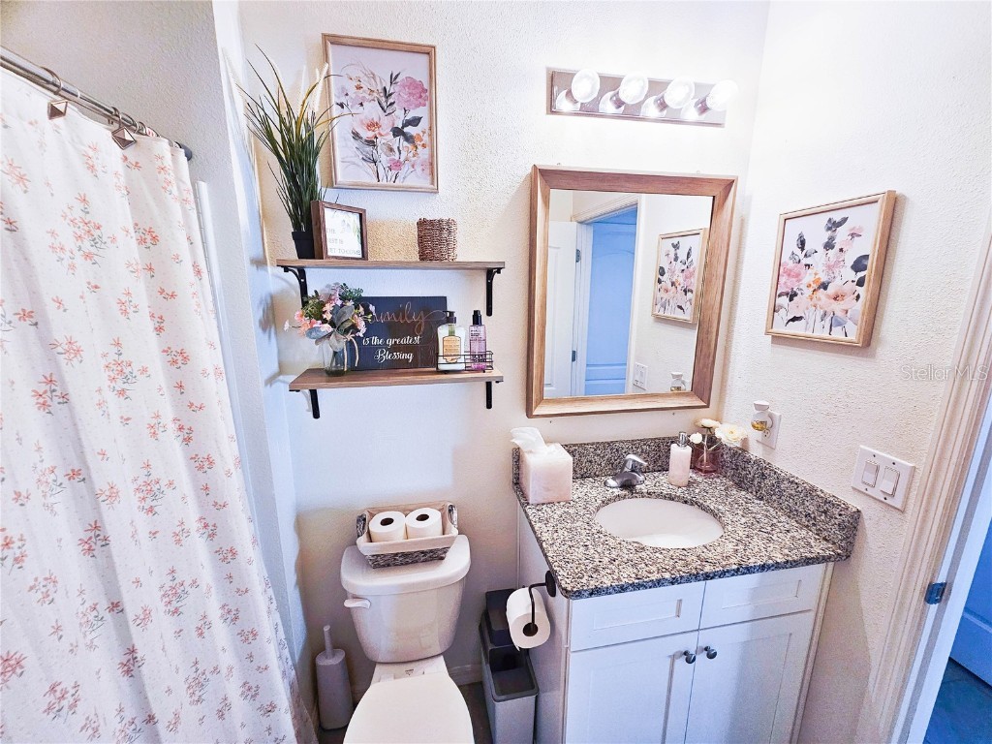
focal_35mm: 13
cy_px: 372
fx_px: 373
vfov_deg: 89.9
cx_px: 496
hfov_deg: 106.2
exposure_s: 1/60
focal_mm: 2.2
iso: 100
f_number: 2.2
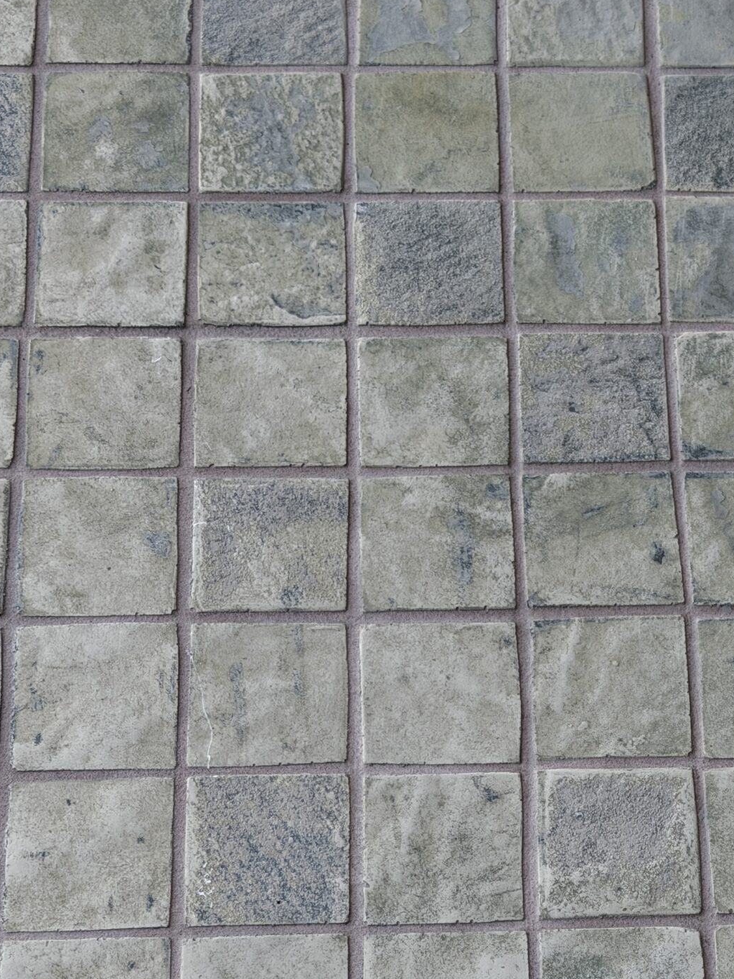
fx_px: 2488
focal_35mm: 88
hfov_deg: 16.6
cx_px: 654
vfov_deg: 21.9
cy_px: 816
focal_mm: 6.76
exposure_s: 1/379
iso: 64
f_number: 1.78
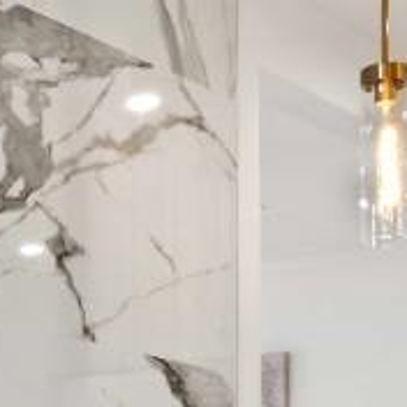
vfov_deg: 14.0
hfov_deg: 14.4
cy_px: 620
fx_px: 1543
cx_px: -132
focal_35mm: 116
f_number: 14
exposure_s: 1
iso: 250
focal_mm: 16
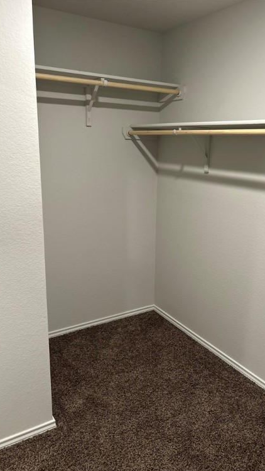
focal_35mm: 29
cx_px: 162
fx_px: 362
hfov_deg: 40.0
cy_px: 239
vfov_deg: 66.1
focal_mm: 5.7
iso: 160
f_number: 1.5
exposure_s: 1/60
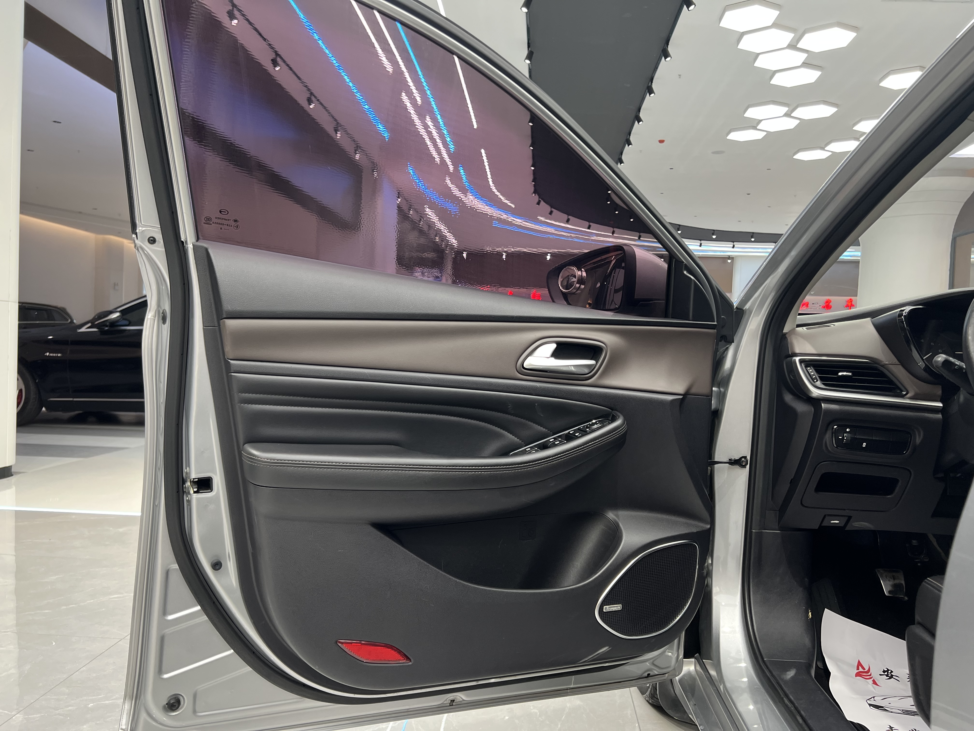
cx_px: 487
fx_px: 732
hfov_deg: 67.3
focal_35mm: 26
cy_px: 366
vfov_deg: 53.1
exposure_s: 1/100
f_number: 1.5
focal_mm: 5.7
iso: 100
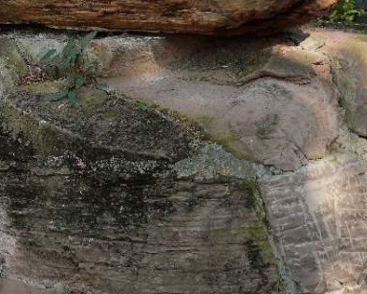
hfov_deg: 9.4
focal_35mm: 202
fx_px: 2194
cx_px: -146
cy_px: -22
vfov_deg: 7.6
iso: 100
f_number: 4.5
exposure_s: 1/80
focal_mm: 59
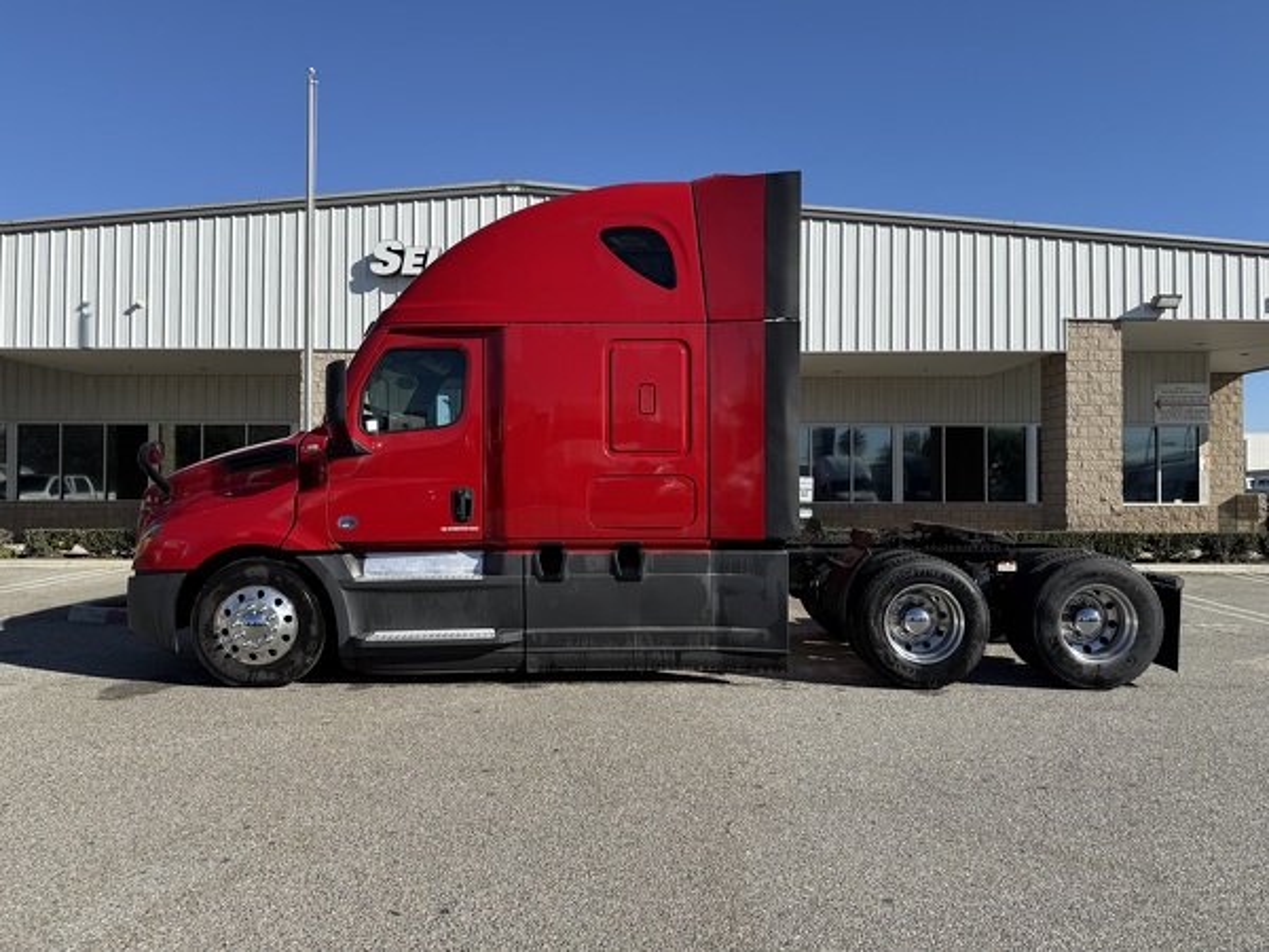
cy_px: 476
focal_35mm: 24
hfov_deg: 71.6
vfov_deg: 56.8
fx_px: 880
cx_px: 634
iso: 80
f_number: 1.78
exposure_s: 1/3953
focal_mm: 6.76
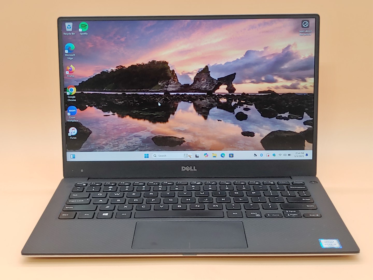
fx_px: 582
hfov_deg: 35.5
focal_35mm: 54
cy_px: 140
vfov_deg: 27.0
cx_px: 186
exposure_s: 1/60
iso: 50
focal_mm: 4.36
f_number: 1.8
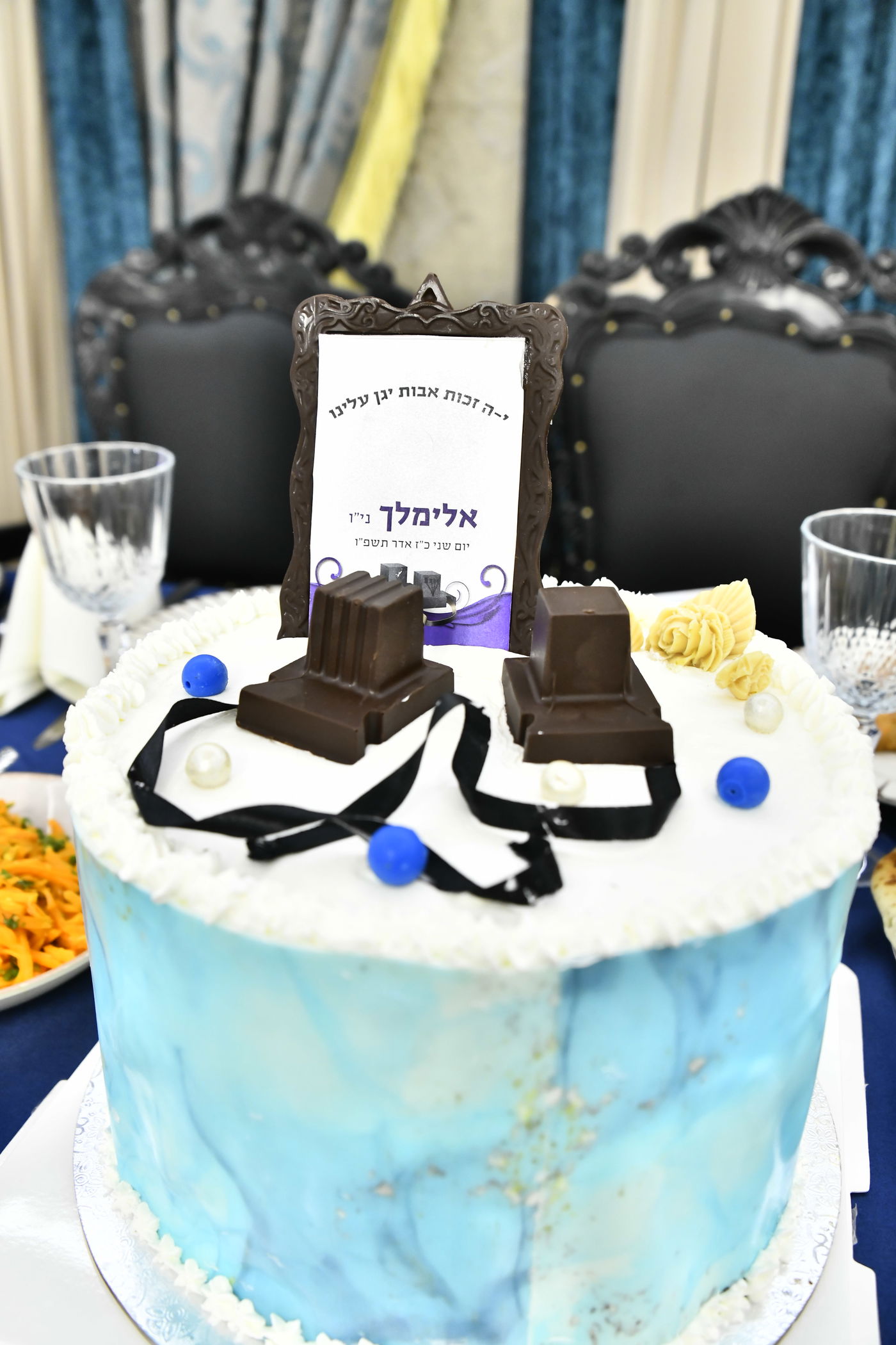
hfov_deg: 41.1
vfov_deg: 58.7
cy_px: 672
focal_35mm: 32
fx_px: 1195
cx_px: 448
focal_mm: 32
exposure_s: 1/160
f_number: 5
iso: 2000
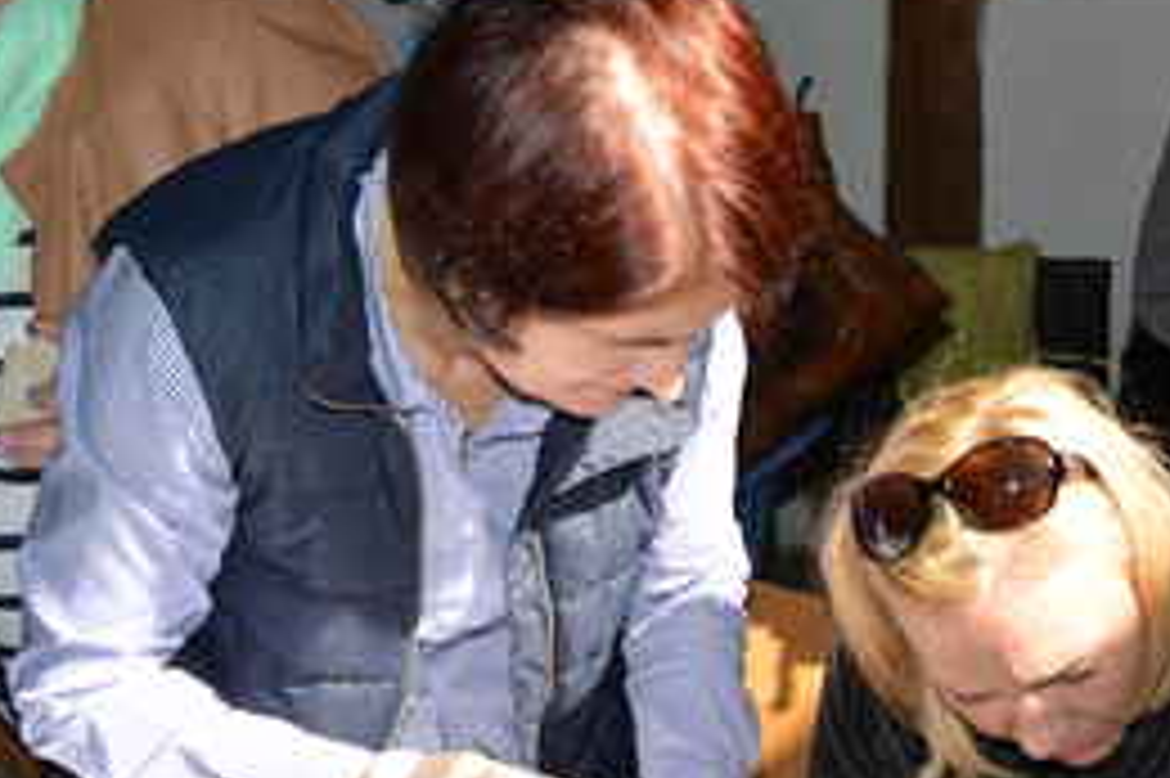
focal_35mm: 63
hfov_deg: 30.9
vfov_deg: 20.9
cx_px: 972
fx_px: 2046
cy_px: 767
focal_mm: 18
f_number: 5
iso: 100
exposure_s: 1/200
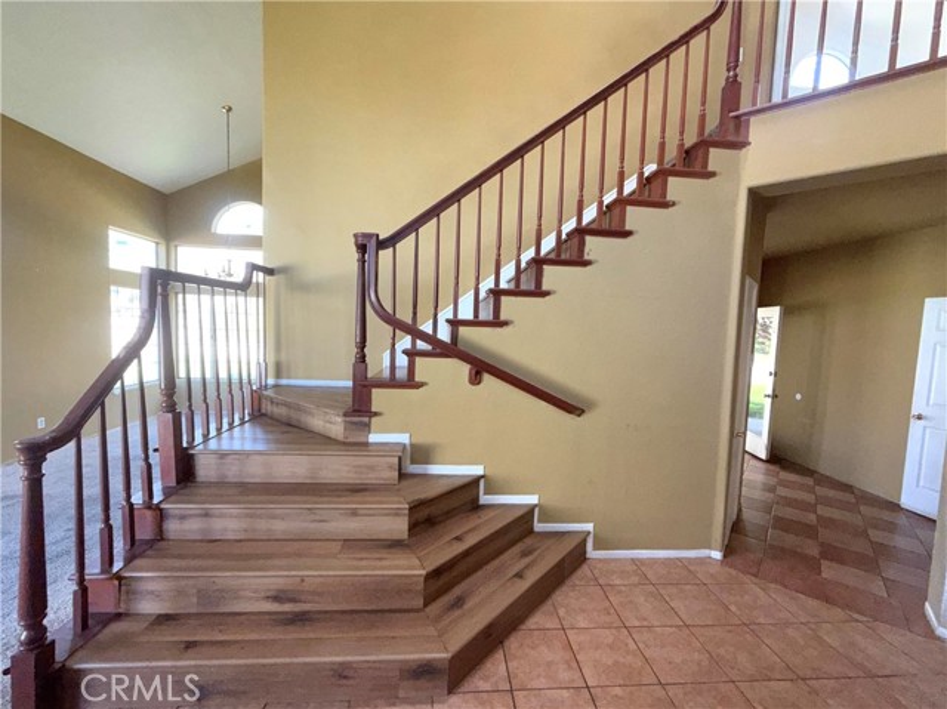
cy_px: 354
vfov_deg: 85.6
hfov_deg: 102.1
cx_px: 474
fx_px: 383
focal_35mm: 14
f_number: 2.2
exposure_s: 1/121
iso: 250
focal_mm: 2.22
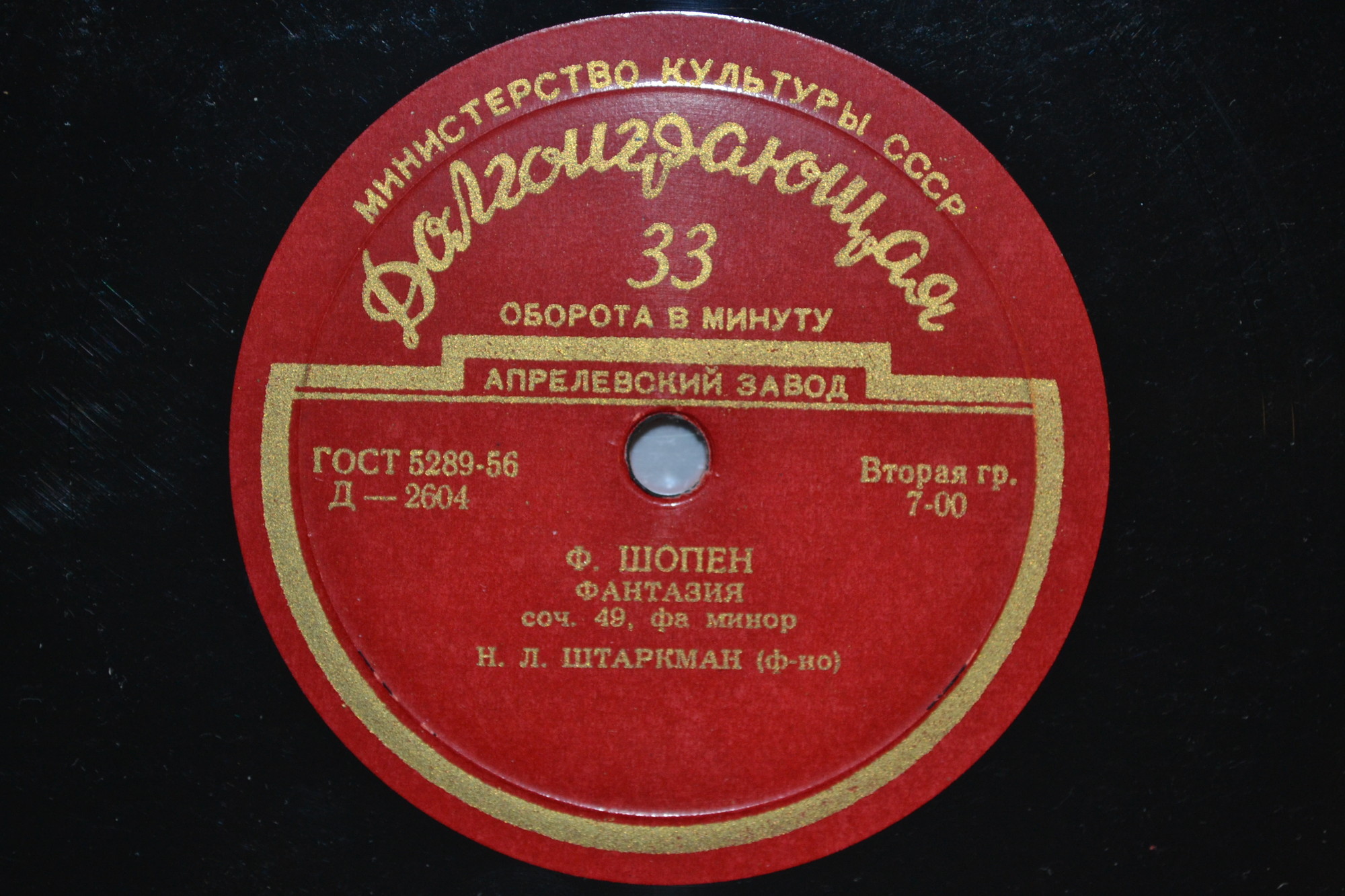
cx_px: 672
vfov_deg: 16.6
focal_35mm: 82
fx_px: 3082
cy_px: 448
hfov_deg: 24.6
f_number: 5.6
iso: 640
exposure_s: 1/60
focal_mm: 55
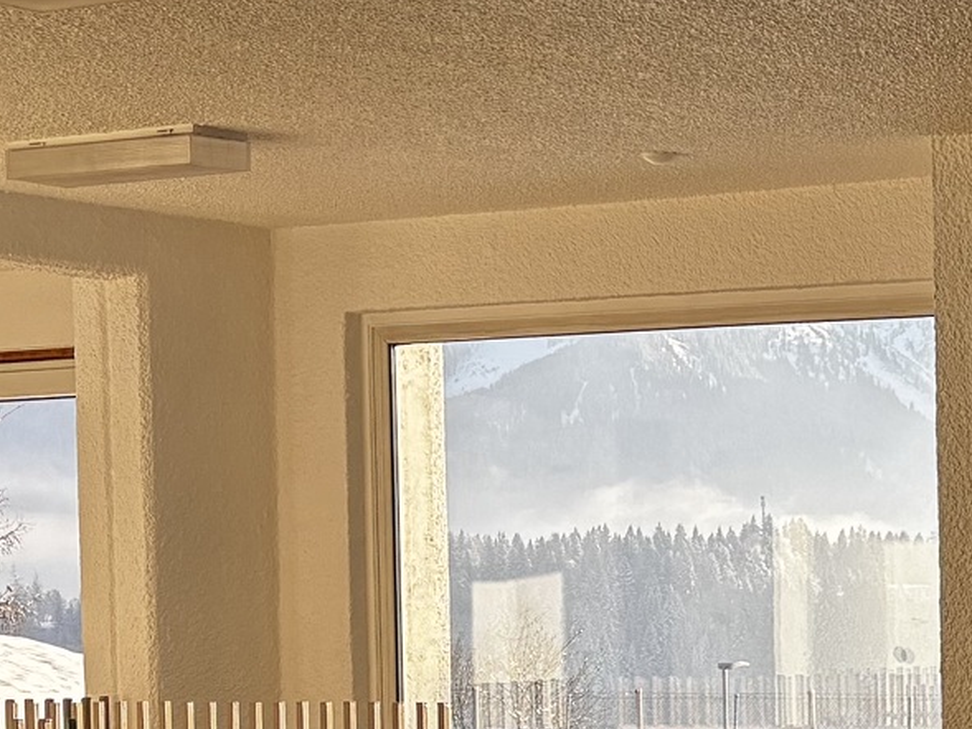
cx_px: 1292
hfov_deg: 16.4
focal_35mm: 113
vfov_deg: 12.9
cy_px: 795
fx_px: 3174
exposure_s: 1/481
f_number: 1.6
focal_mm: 5.96
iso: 50
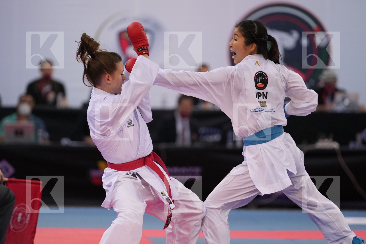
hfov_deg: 6.9
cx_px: 183
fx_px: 3050
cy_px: 122
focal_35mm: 300
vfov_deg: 4.6
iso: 2000
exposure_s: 1/1000
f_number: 2.8
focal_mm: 200
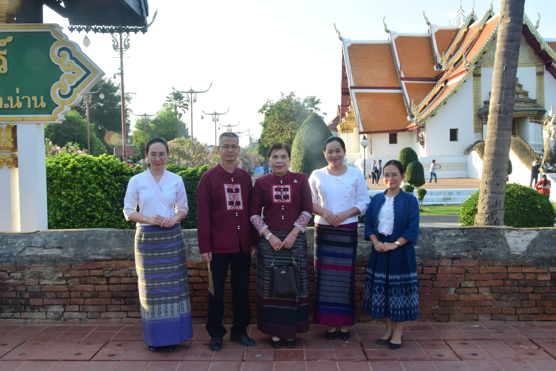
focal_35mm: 33
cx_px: 278
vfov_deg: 40.0
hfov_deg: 57.2
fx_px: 510
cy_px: 186
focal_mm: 22
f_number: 16
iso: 640
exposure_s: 1/100
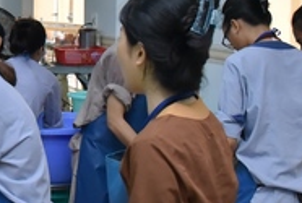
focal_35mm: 122
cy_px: 58
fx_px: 1026
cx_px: -55
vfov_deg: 11.3
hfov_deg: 16.1
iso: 4000
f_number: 5.6
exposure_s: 1/160
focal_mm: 35
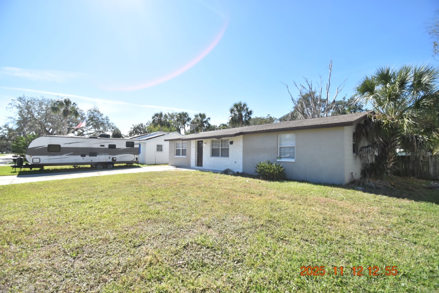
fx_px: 183
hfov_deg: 100.4
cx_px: 220
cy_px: 146
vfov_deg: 77.3
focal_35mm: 15
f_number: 3.5
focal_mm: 10
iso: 800
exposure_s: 1/4000
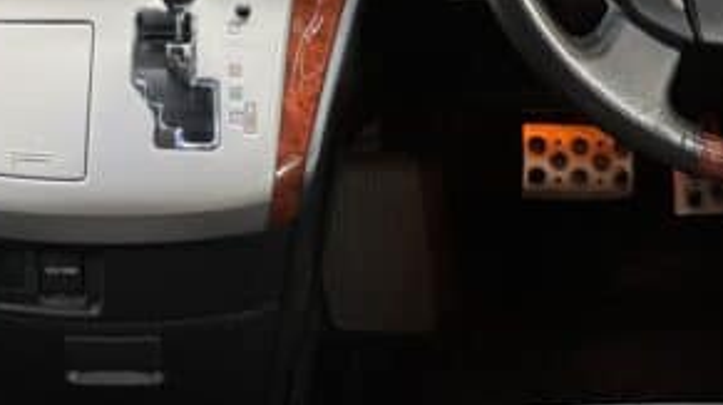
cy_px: -157
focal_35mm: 72
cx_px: 164
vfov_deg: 15.7
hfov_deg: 28.8
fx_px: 1379
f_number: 1.78
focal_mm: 6.76
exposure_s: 1/50
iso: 500
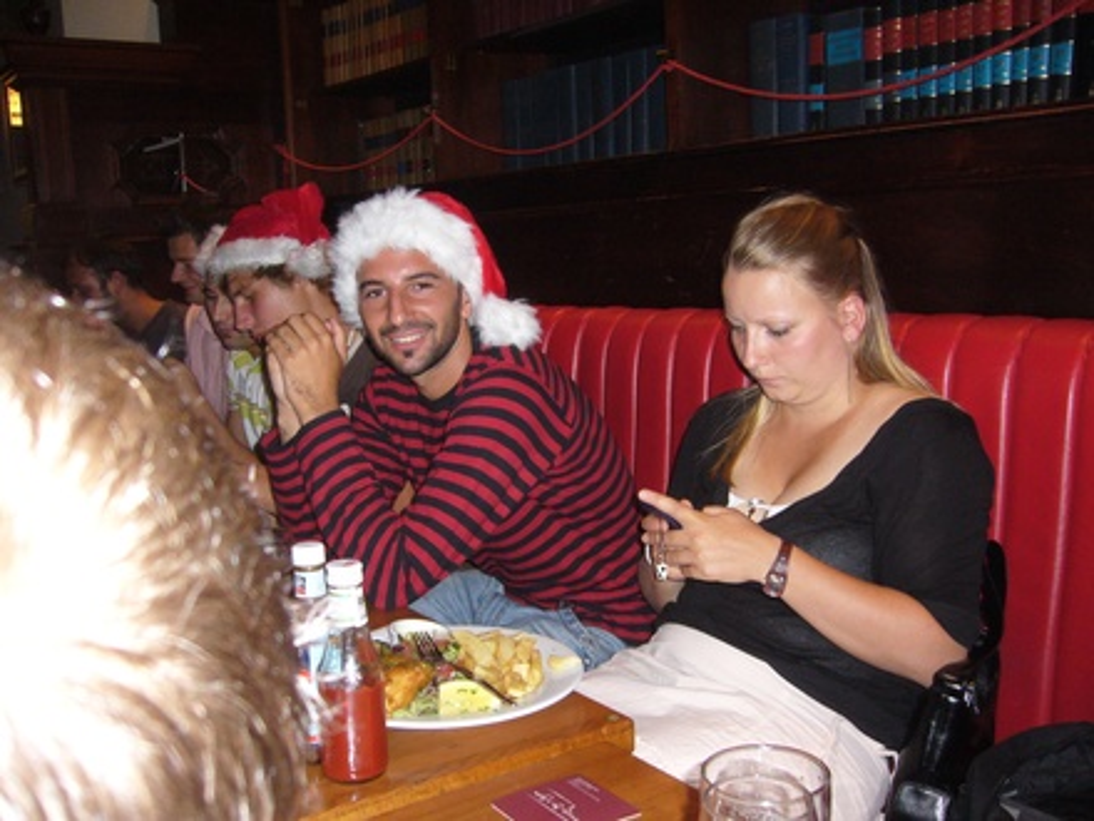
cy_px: 410
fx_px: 1106
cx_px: 547
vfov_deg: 40.7
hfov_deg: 52.6
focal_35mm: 35
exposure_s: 1/30
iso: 160
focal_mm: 5.8
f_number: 2.8
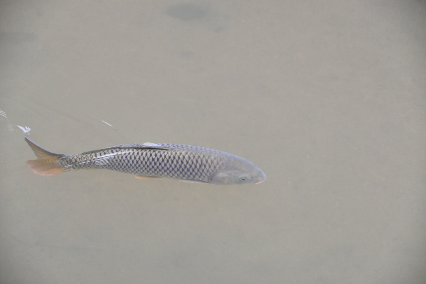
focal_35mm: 127
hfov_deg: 16.1
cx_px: 213
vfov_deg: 10.8
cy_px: 142
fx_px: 1503
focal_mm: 85
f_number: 5.3
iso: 800
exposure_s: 1/200
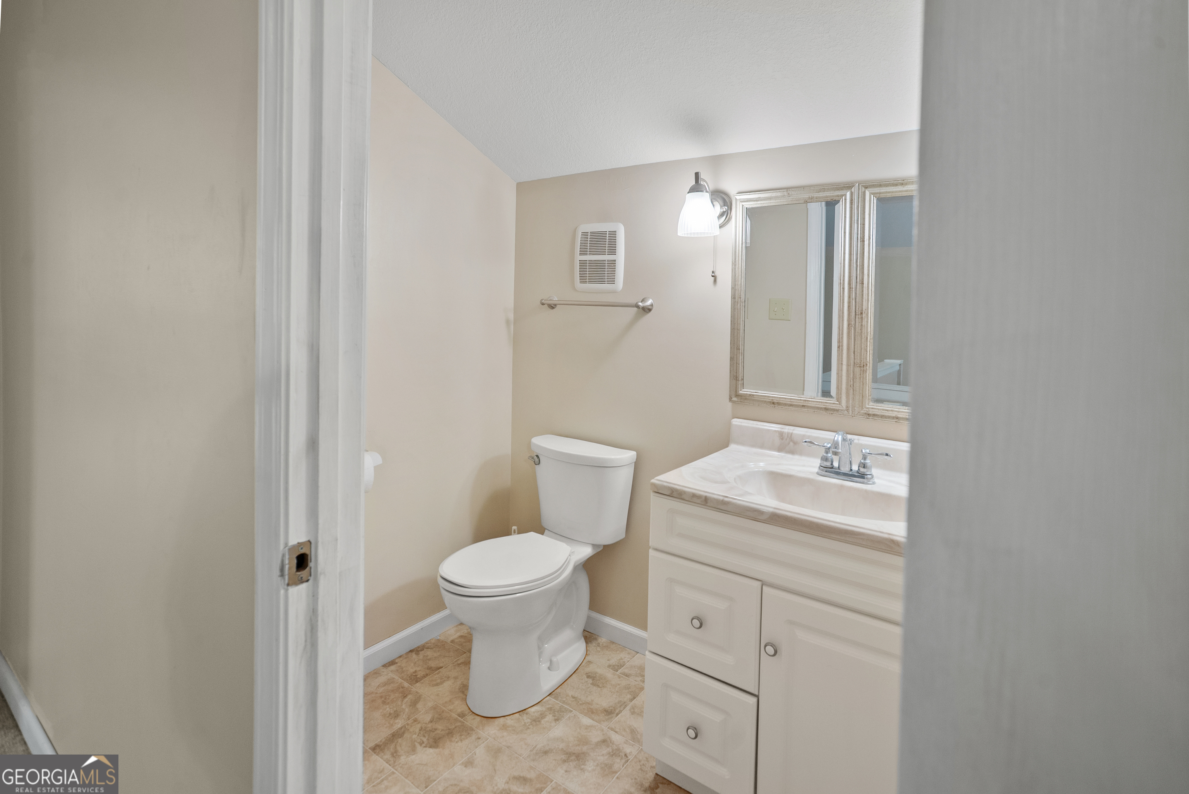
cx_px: 594
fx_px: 562
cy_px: 397
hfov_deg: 93.2
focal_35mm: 17
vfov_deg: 70.5
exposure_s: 1/15
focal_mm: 17
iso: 500
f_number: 6.3
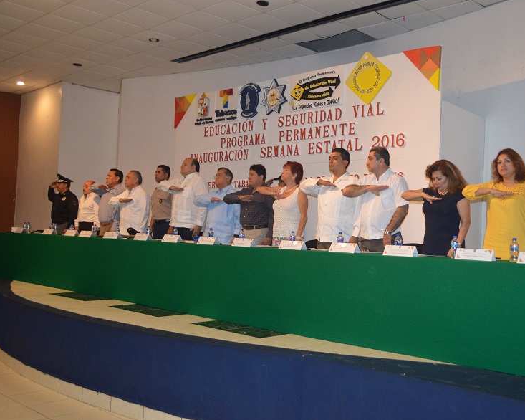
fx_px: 590
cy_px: 208
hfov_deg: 47.6
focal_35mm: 38
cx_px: 319
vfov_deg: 39.1
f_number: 4
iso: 1250
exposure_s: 1/60
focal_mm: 22
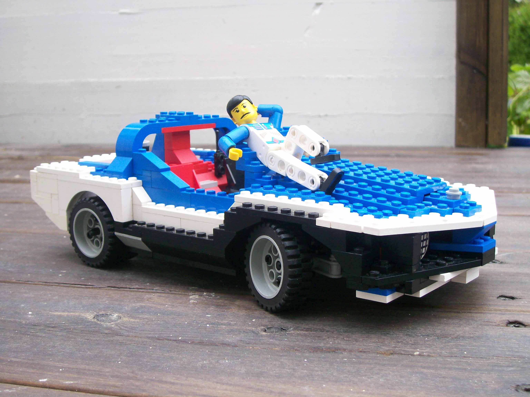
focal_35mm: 45
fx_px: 689
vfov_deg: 32.2
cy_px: 198
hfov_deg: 42.1
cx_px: 265
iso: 94
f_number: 3.1
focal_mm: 7.46
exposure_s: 1/38.9
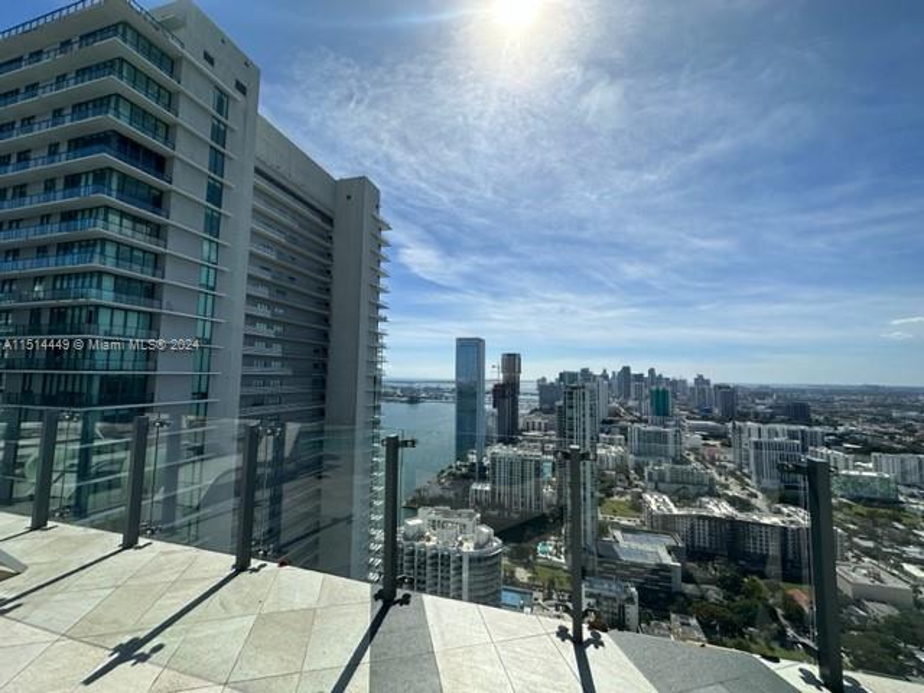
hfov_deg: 102.1
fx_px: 374
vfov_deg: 85.7
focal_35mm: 14
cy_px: 346
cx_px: 462
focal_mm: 2.22
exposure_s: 1/4831
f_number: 2.2
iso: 50
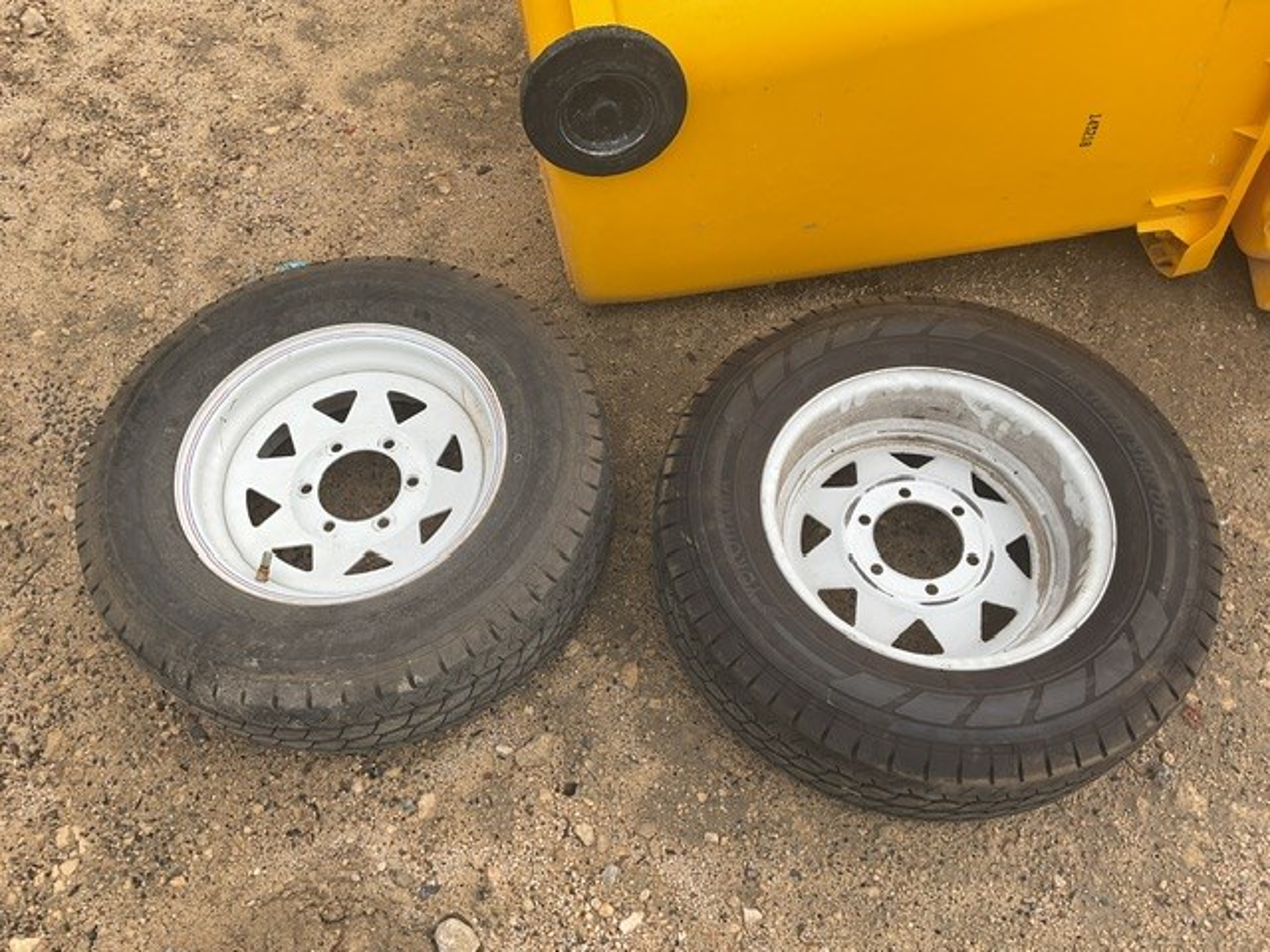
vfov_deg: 48.2
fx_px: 1064
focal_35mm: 29
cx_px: 635
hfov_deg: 61.7
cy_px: 476
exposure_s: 1/309
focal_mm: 3
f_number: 1.8
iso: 16
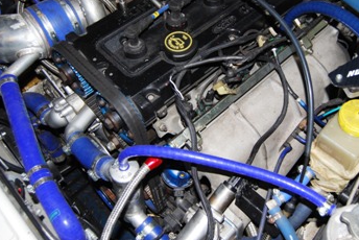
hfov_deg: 45.3
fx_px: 429
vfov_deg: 31.1
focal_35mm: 43
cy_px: 87
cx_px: 202
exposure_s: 1/125
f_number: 4
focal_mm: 22
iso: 100
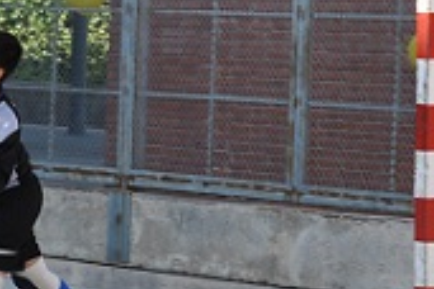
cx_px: -237
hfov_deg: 6.8
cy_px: 125
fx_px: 3604
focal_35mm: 299
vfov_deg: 4.6
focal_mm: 52
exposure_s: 1/125
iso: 200
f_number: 11
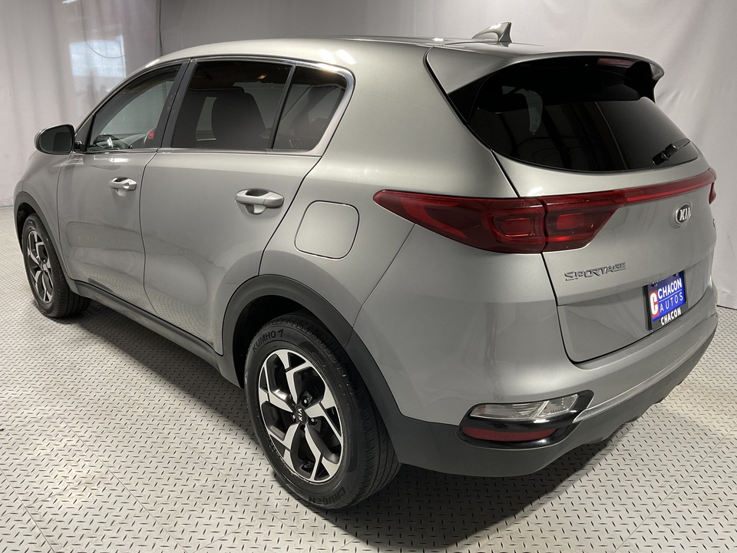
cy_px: 276
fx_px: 617
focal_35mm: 29
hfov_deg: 61.7
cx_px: 368
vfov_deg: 48.2
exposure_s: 1/50
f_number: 1.8
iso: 50
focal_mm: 3
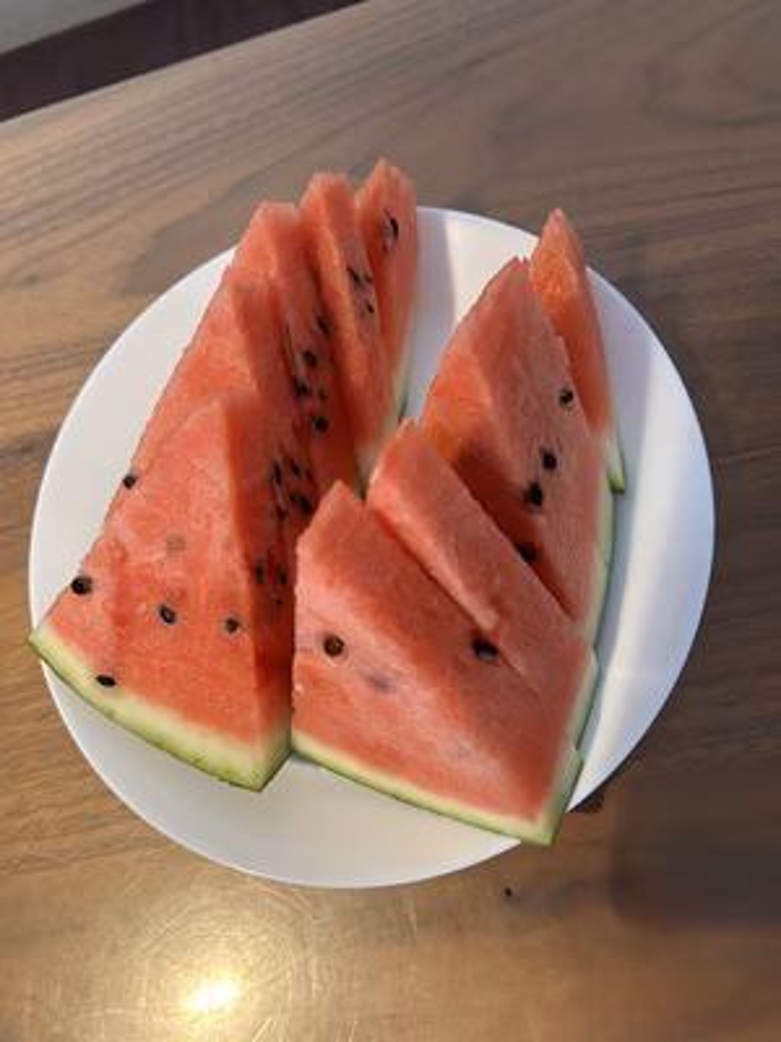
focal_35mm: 26
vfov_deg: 67.3
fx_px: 782
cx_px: 390
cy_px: 521
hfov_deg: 53.1
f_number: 1.5
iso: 320
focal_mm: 5.7
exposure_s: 1/50
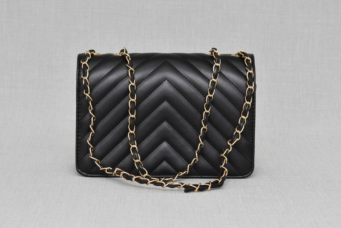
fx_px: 782
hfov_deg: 24.6
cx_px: 170
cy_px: 114
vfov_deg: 16.6
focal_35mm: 82
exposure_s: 1/60
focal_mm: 55
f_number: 5.6
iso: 100
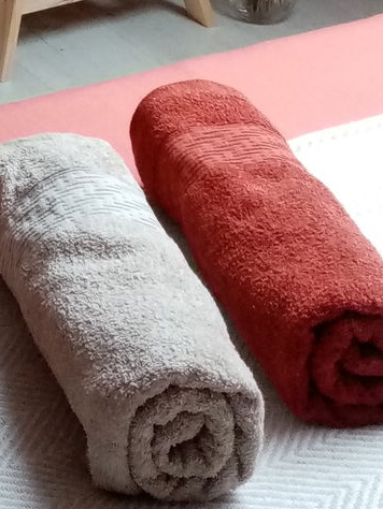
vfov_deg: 15.2
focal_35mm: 117
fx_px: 1724
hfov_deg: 11.9
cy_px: -314
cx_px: -244
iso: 402
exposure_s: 1/25
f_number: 1.8
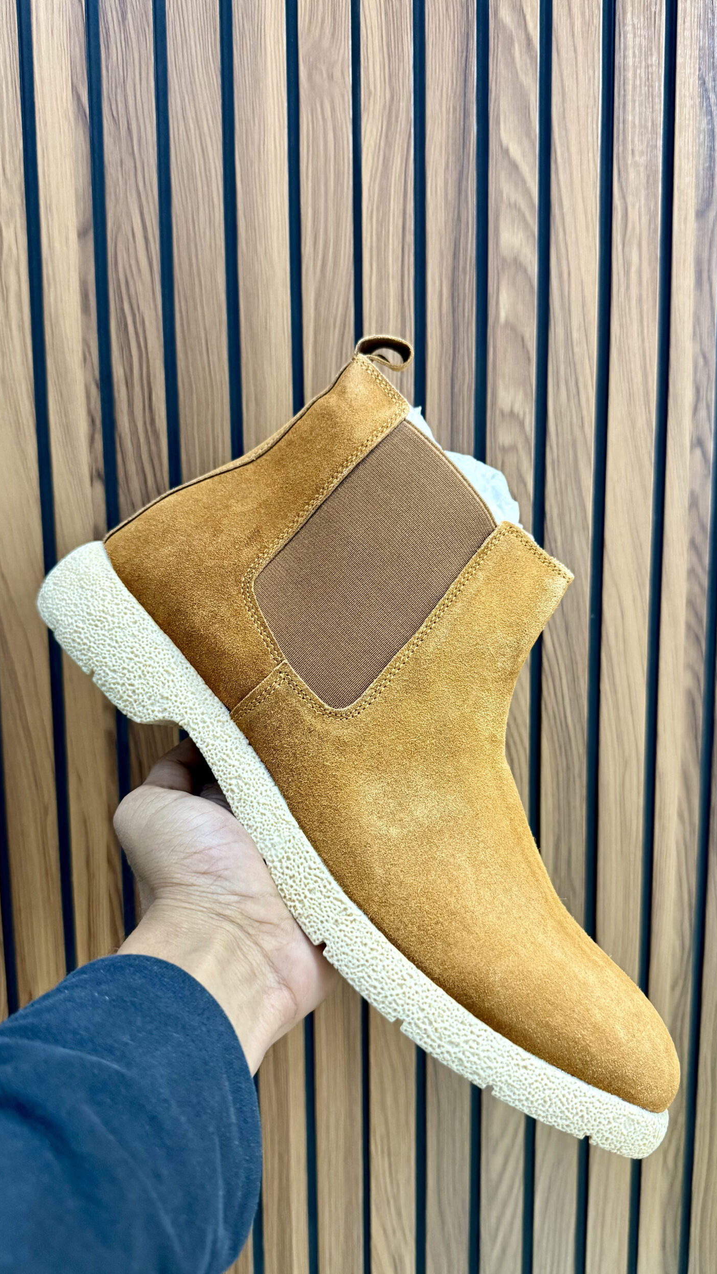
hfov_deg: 42.9
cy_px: 633
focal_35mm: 27
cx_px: 352
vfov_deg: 69.9
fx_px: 912
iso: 320
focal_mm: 6.76
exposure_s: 1/50
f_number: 1.78
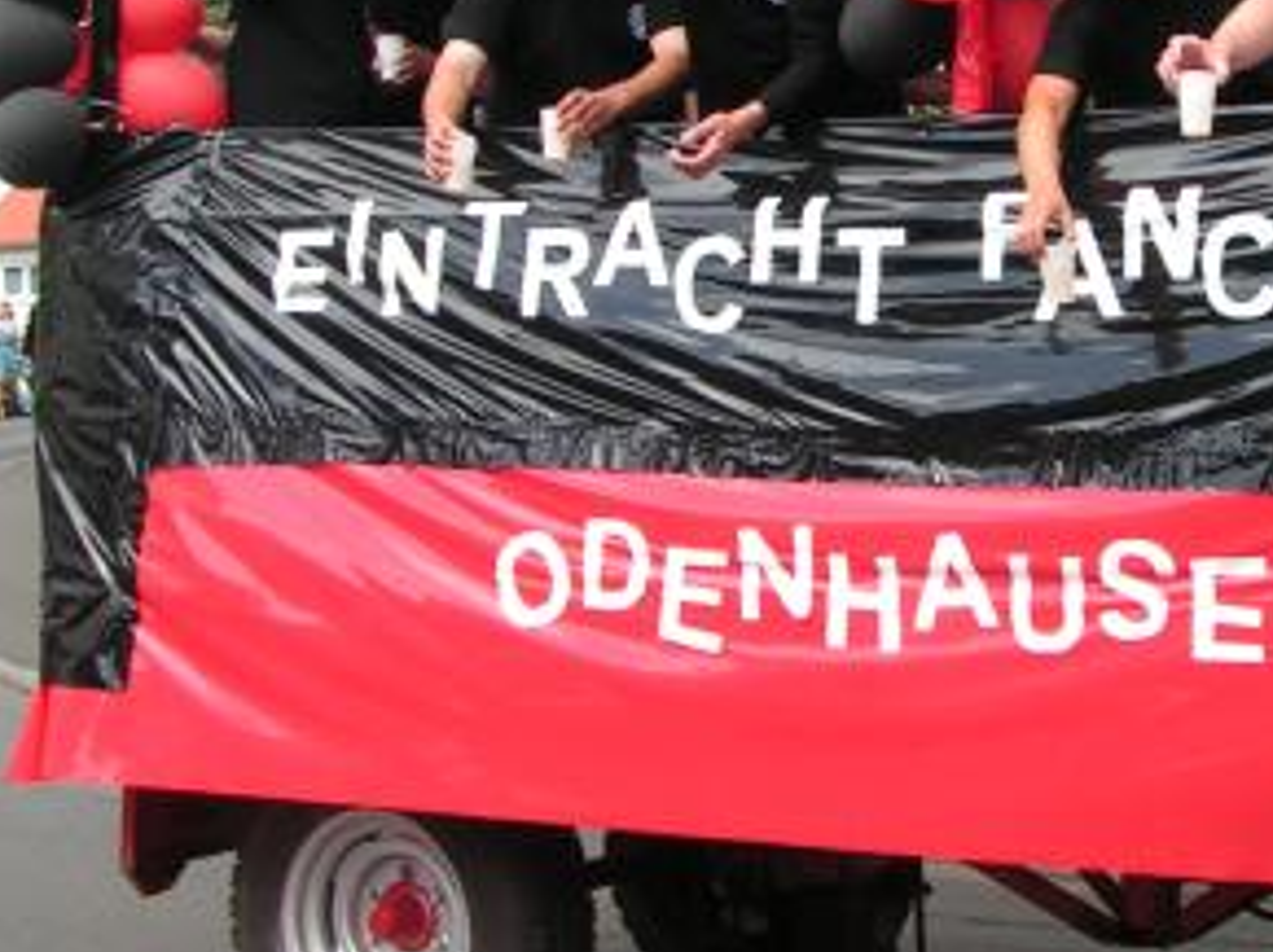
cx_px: 979
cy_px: 180
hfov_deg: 23.0
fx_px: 3087
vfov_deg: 17.4
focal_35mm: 84
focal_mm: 5.8
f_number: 5
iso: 50
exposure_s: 1/160
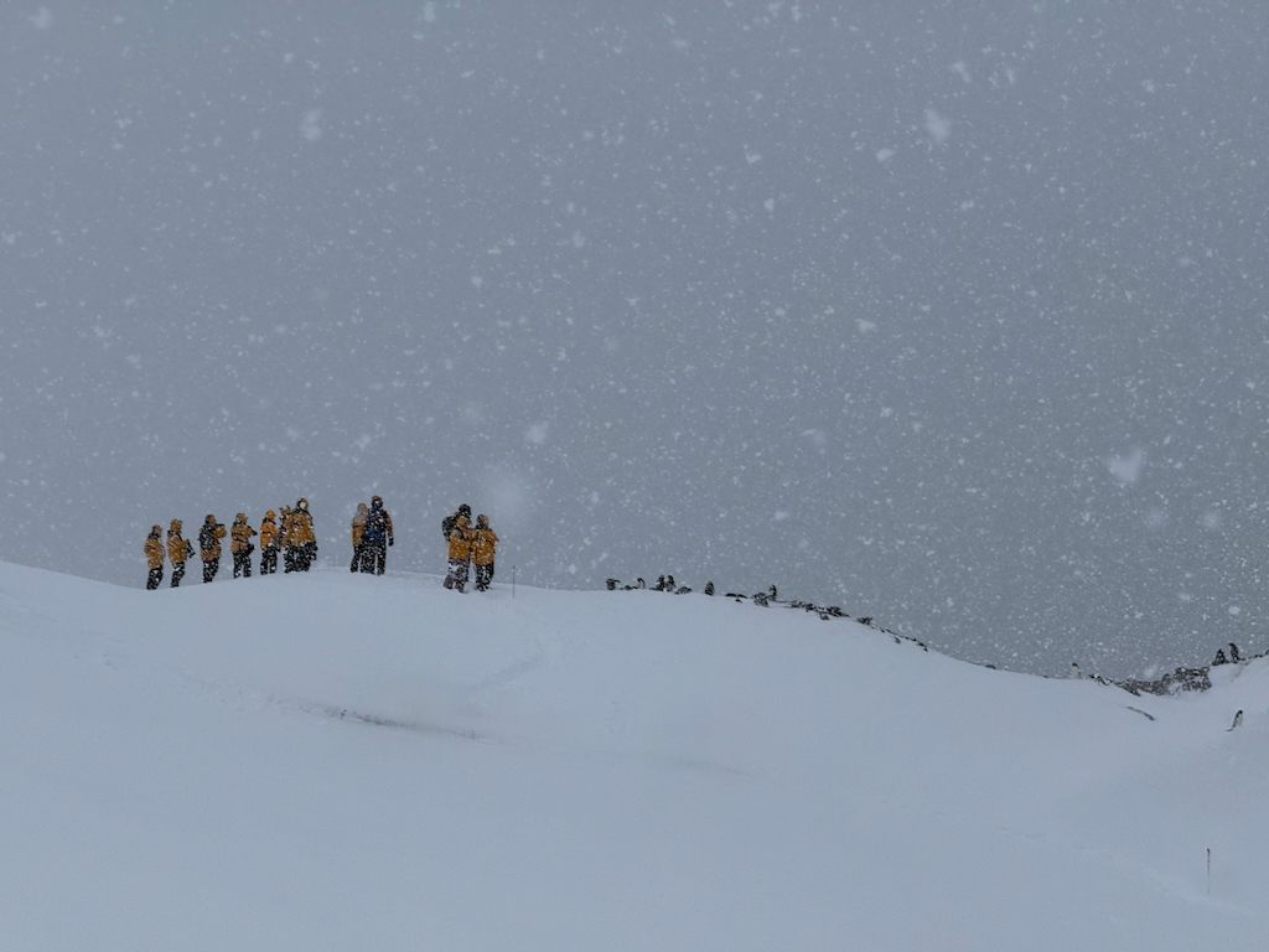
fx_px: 4399
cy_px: 476
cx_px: 634
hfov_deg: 16.4
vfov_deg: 12.3
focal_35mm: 120
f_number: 2.8
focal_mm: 15.66
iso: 50
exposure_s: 1/1114
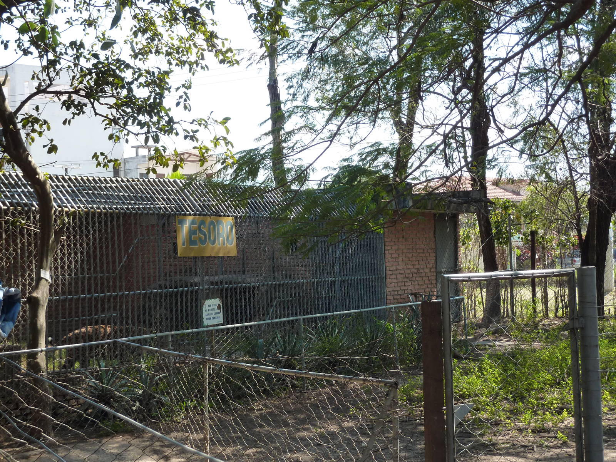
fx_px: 1050
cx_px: 308
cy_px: 231
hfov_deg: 32.7
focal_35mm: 59
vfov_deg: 24.8
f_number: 3.9
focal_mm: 9.7
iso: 125
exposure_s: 1/200
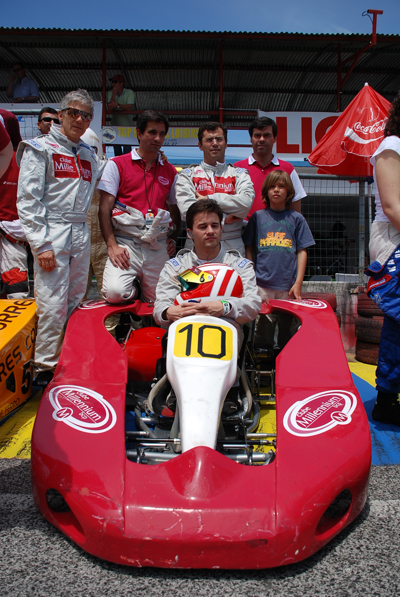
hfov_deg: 43.7
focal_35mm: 30
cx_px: 200
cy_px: 298
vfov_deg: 61.9
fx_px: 499
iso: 125
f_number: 4
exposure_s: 1/1000
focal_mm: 20
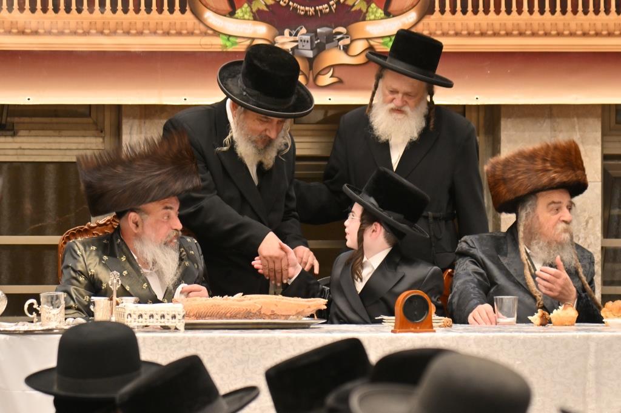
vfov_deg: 7.6
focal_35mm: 180
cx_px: 310
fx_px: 3104
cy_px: 206
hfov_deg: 11.4
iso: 500
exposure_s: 1/200
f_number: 4
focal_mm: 120
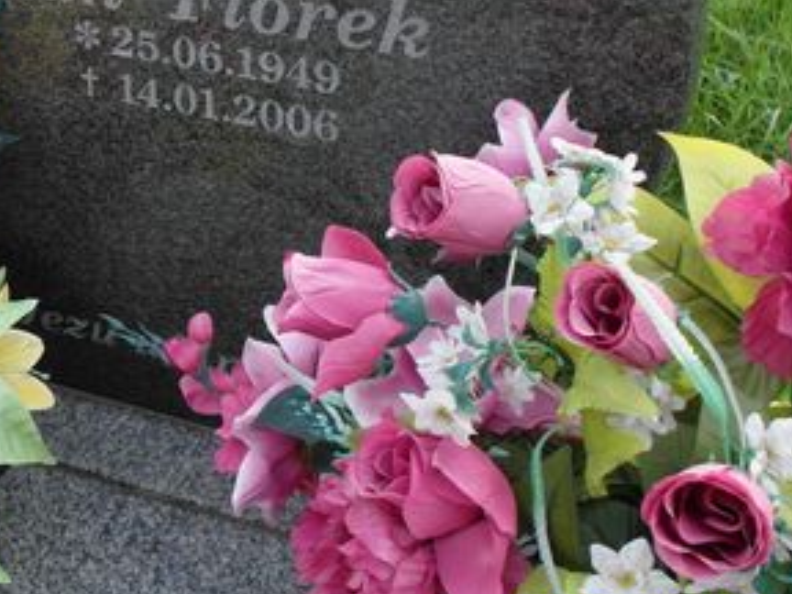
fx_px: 1830
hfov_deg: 23.3
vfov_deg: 18.2
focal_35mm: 80
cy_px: 99
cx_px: -25
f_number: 3.7
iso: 80
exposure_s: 1/125
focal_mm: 7.8
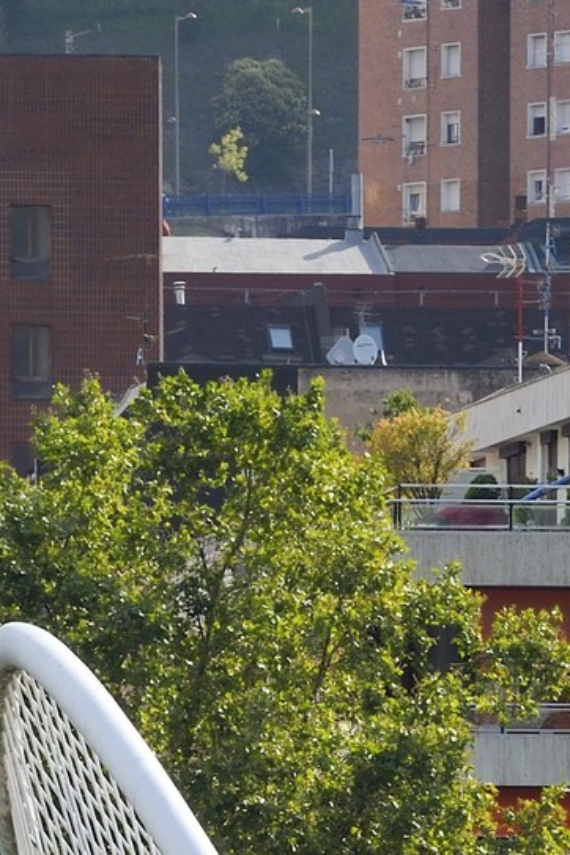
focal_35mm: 552
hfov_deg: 2.5
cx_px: 493
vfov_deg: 3.7
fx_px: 13109
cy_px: 1875
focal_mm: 125
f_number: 16
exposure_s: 1/250
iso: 400
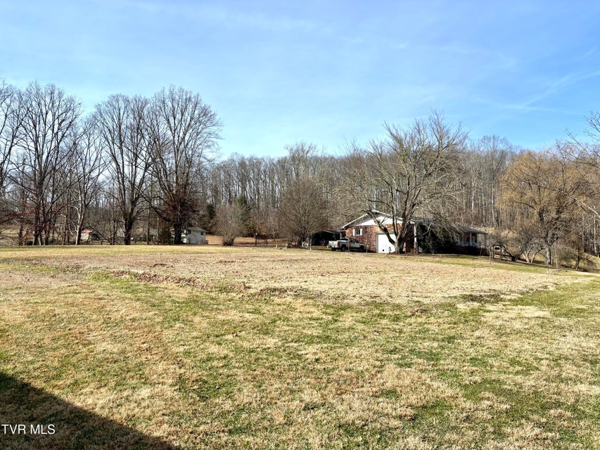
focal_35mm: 26
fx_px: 451
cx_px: 300
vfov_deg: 53.1
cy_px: 225
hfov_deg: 67.3
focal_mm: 5.96
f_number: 1.6
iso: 50
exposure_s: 1/2857
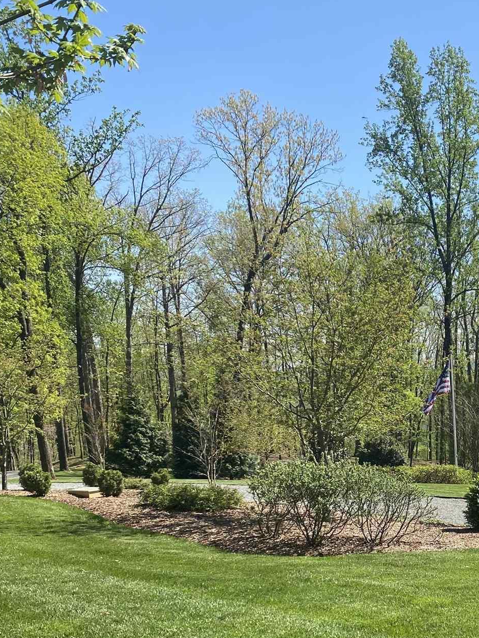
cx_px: 412
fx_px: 886
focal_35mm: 48
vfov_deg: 38.3
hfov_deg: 29.3
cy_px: 505
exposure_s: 1/1678
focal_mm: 4.25
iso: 32
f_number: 1.8
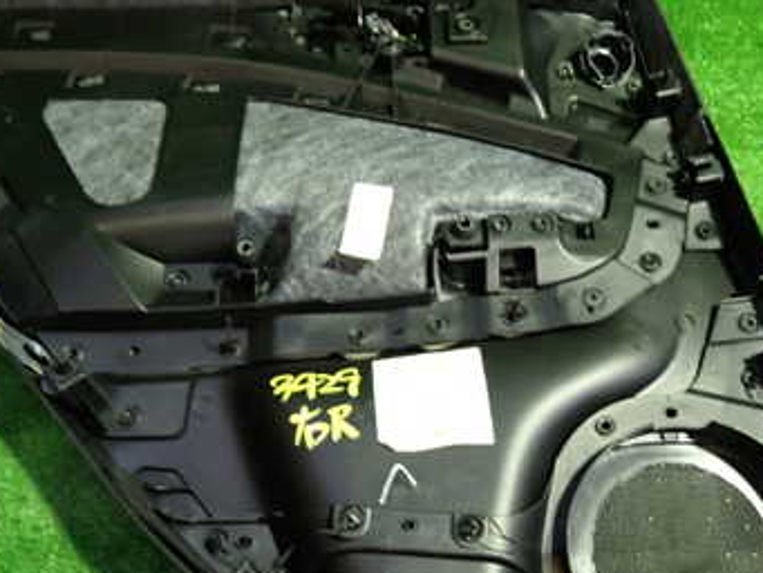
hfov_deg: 42.9
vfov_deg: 32.8
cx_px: 425
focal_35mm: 44
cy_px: 340
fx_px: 970
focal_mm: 4.5
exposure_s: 1/30
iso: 320
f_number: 2
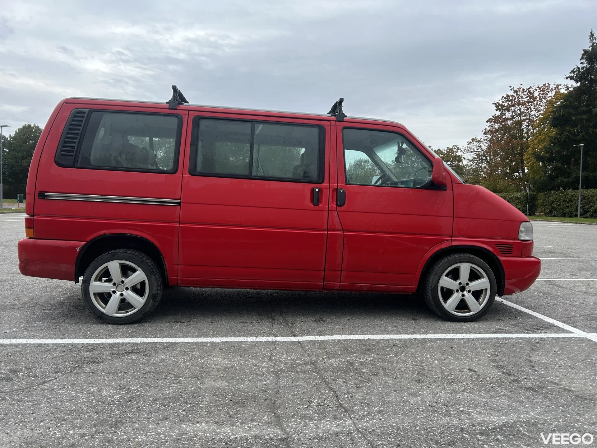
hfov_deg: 67.3
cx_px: 298
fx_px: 448
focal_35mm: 26
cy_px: 224
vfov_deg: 53.1
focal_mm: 5.7
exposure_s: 1/965
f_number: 1.5
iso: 50
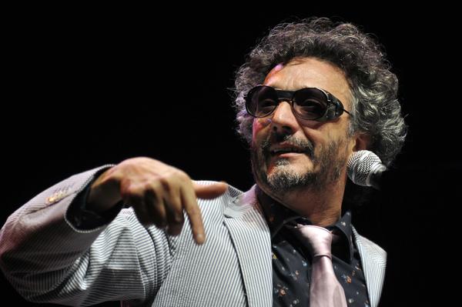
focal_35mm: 300
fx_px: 3847
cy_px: 154
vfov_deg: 4.6
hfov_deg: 6.9
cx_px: 231
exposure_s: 1/350
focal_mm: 200
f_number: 2.8
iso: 640
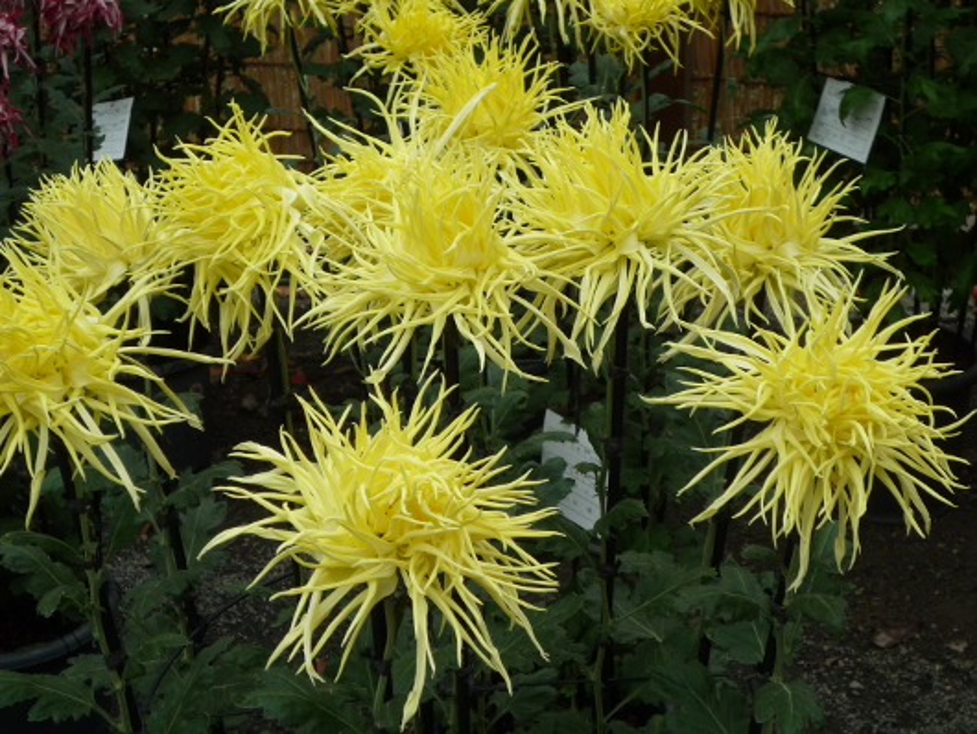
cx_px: 488
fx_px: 1779
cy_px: 367
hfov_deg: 30.7
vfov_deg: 23.3
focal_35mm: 63
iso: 100
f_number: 4.3
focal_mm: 9.3
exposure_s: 1/100
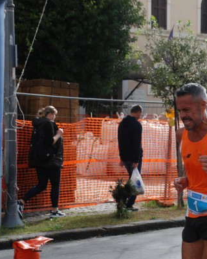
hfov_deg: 13.9
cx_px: 167
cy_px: 130
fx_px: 842
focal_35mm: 110
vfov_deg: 17.5
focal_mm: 52
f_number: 5
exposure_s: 1/1250
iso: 1000
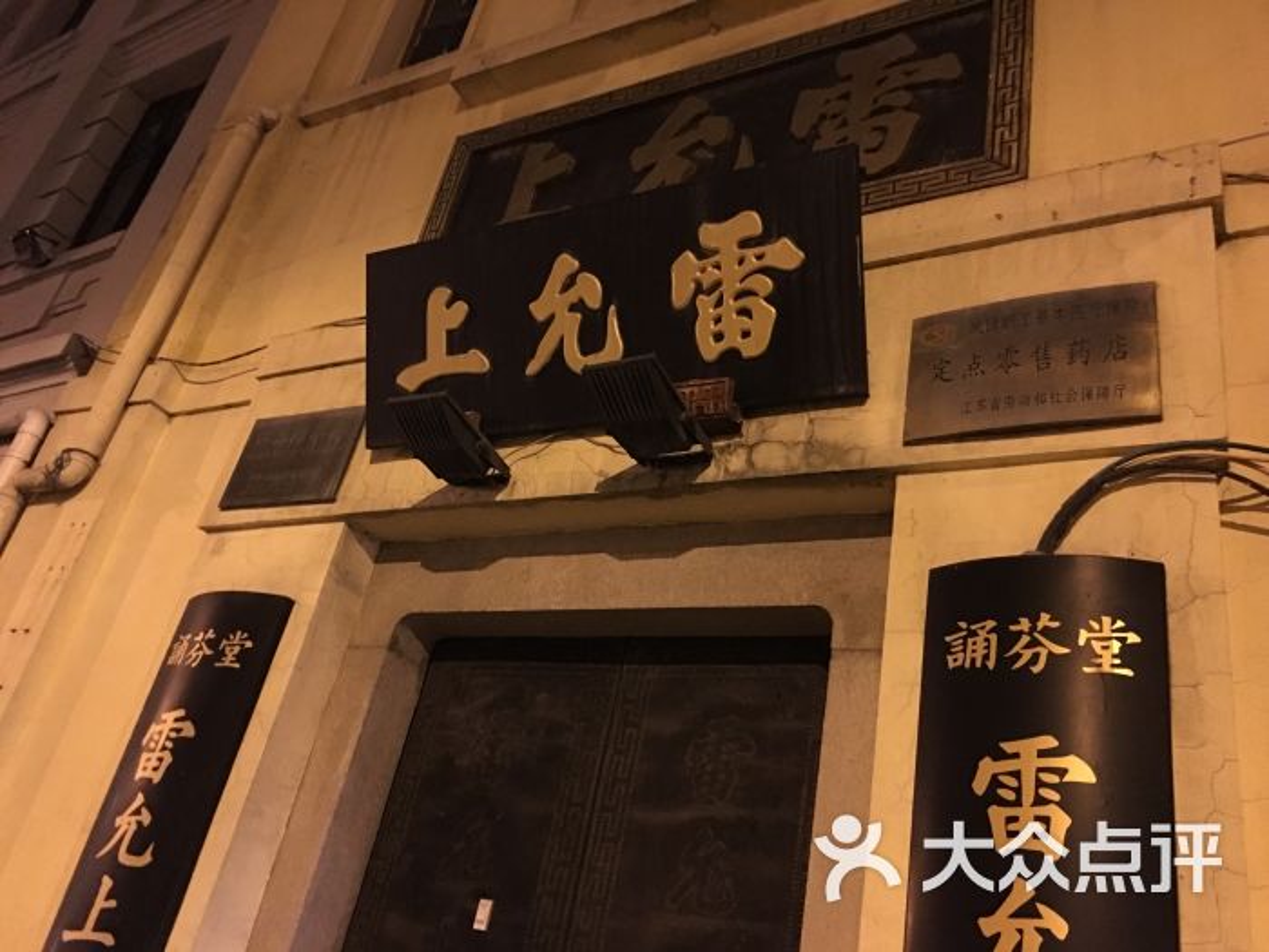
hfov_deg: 61.7
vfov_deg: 48.2
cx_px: 634
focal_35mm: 29
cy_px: 476
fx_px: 1063
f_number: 2.2
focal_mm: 4.15
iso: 200
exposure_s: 1/4
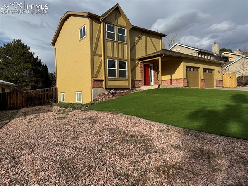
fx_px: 172
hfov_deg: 71.6
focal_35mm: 24
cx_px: 124
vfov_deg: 56.8
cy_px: 93
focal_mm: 6.76
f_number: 1.78
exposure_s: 1/5348
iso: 80
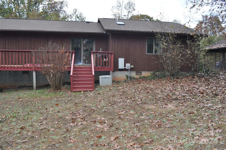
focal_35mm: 27
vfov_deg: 47.8
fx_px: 169
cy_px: 75
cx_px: 113
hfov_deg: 67.4
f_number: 6.3
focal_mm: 18
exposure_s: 1/200
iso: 800
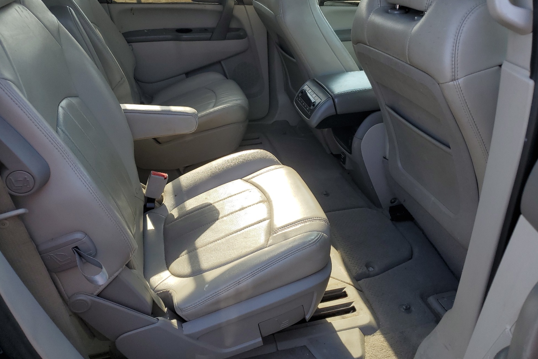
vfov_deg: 46.3
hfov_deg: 65.5
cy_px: 157
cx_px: 270
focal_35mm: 28
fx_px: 418
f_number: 1.5
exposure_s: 1/323
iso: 50
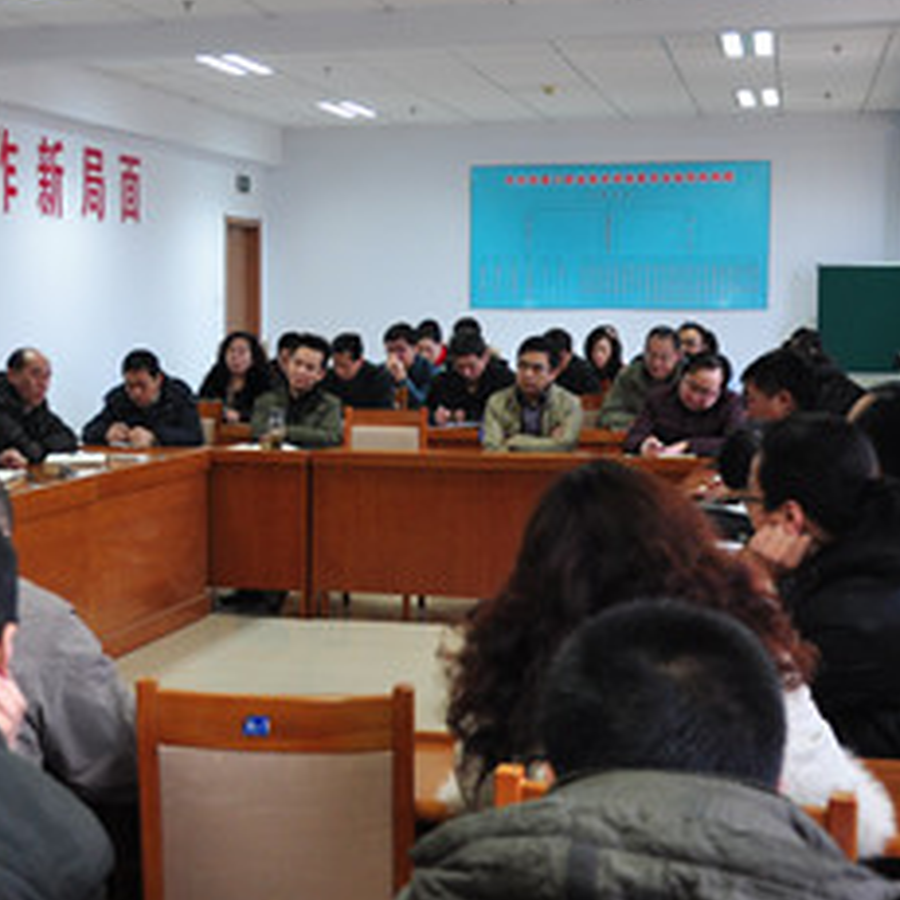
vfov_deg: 23.7
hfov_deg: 22.6
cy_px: 438
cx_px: -39
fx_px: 2147
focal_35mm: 73
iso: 320
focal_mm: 22
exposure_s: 1/25
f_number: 3.8
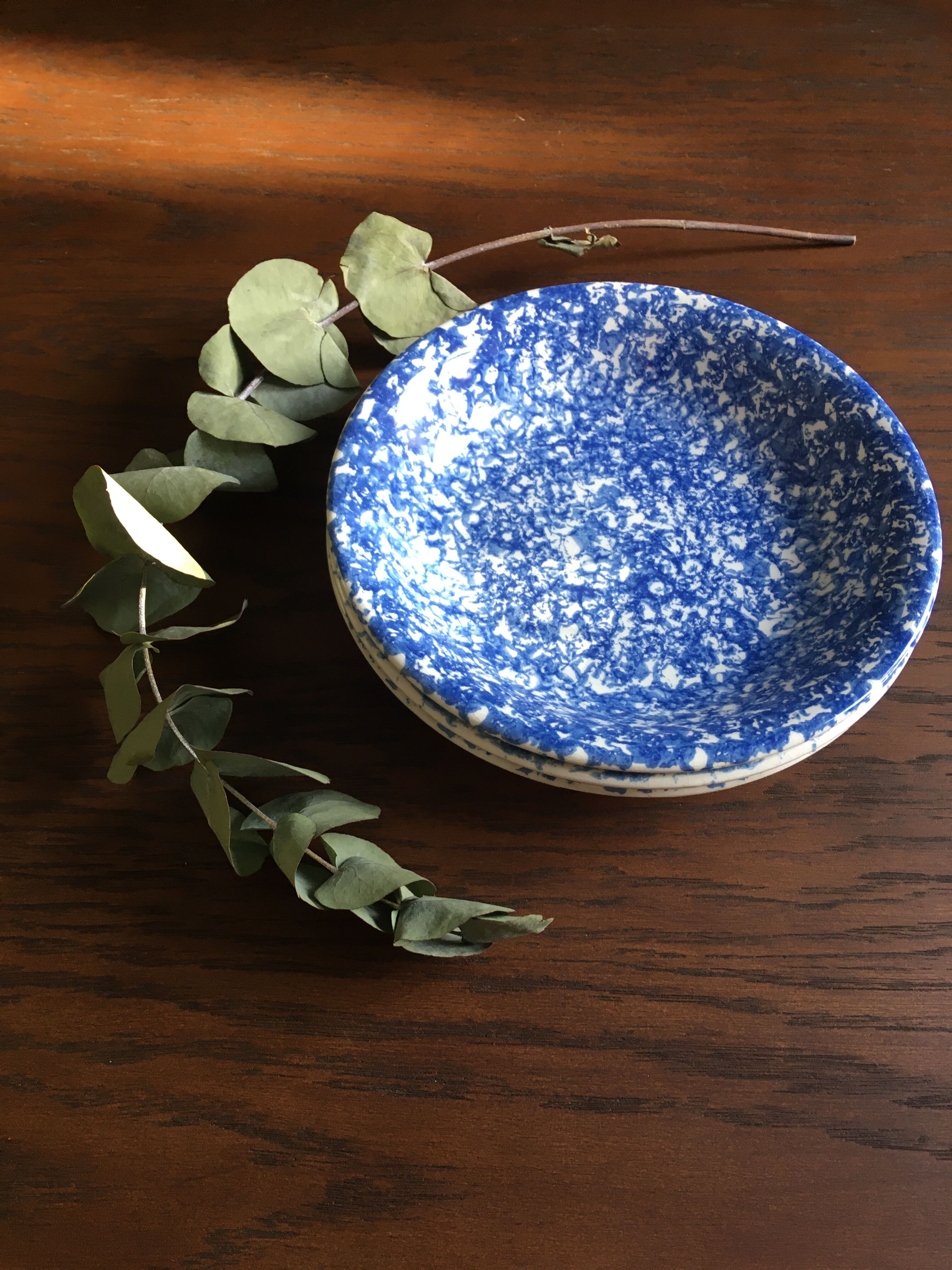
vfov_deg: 61.7
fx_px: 1063
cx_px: 476
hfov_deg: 48.2
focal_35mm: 29
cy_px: 635
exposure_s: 1/33
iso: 80
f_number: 2.2
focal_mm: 4.15
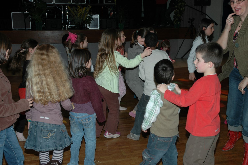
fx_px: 351
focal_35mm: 51
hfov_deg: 38.9
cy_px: 82
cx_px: 124
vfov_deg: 26.4
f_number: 4.2
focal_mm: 34
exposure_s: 1/60
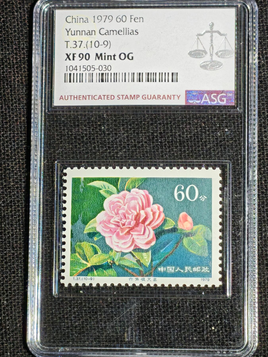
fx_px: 1332
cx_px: 134
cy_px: 178
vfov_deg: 15.3
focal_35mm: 129
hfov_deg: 11.5
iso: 50
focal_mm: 4.94
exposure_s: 1/442
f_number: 1.5
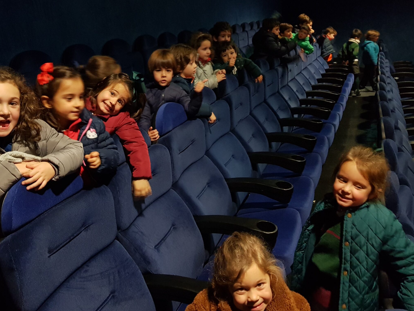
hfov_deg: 55.0
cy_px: 141
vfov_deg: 42.9
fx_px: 395
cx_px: 167
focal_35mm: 33
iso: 400
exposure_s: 1/10
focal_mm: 4.2
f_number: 1.7
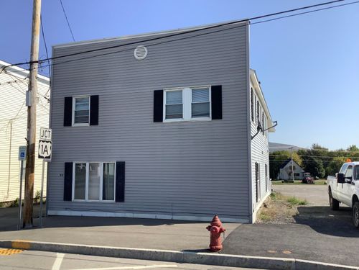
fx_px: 321
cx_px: 180
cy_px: 135
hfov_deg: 58.4
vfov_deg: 45.4
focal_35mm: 31
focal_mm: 3.3
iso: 25
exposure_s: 1/1359
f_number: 2.4
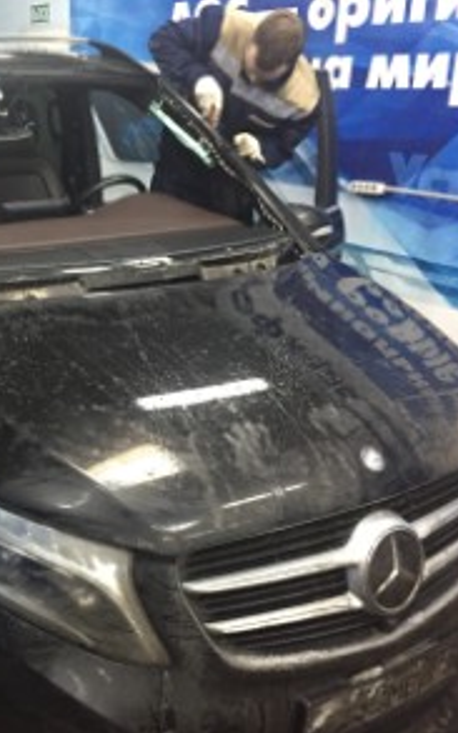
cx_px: 28
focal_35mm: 42
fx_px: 839
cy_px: 373
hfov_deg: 29.0
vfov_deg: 47.2
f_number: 2.2
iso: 250
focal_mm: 4.15
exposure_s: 1/20
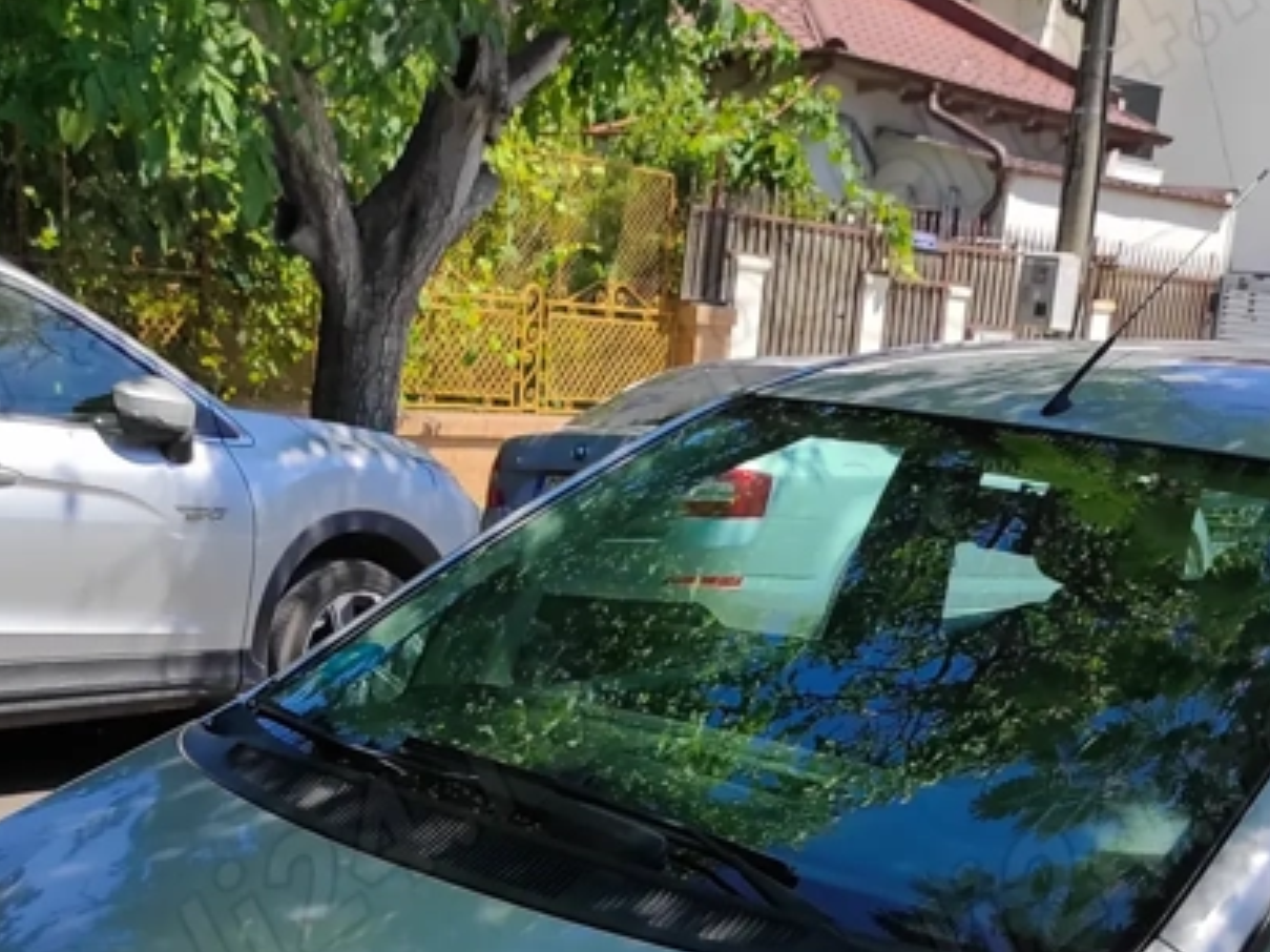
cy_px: 980
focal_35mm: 62
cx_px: 640
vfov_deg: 22.6
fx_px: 2274
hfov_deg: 31.2
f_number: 1.89
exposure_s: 1/1471
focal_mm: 5.43
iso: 100
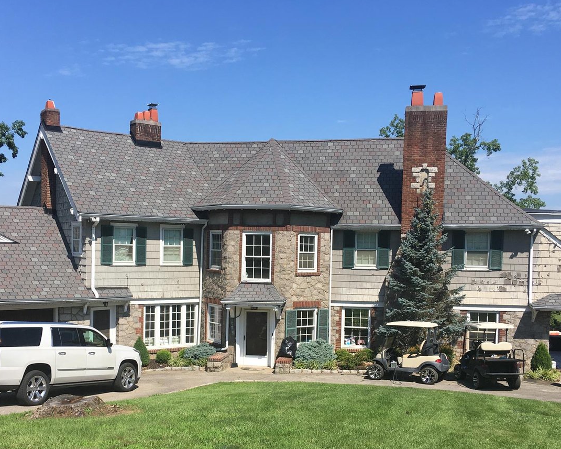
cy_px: 289
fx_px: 664
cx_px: 260
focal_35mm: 40
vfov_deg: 37.0
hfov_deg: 45.8
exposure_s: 1/1637
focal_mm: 4.15
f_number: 2.2
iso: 25
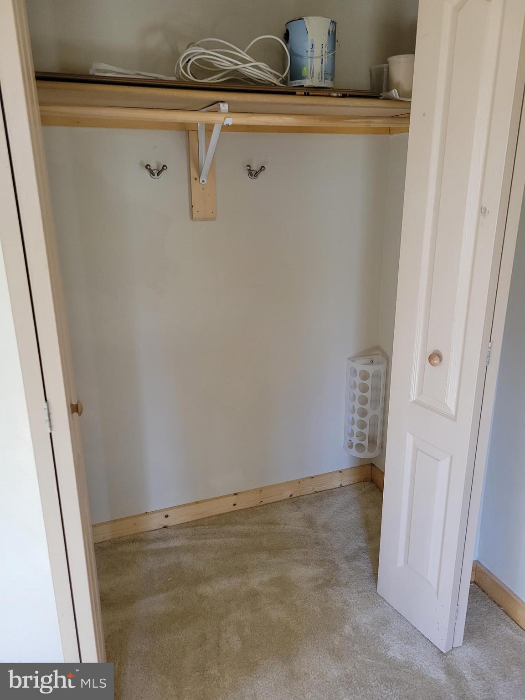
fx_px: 526
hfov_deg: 53.1
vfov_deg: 67.3
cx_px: 262
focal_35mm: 26
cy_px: 350
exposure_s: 1/119
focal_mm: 5.4
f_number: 1.8
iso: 250
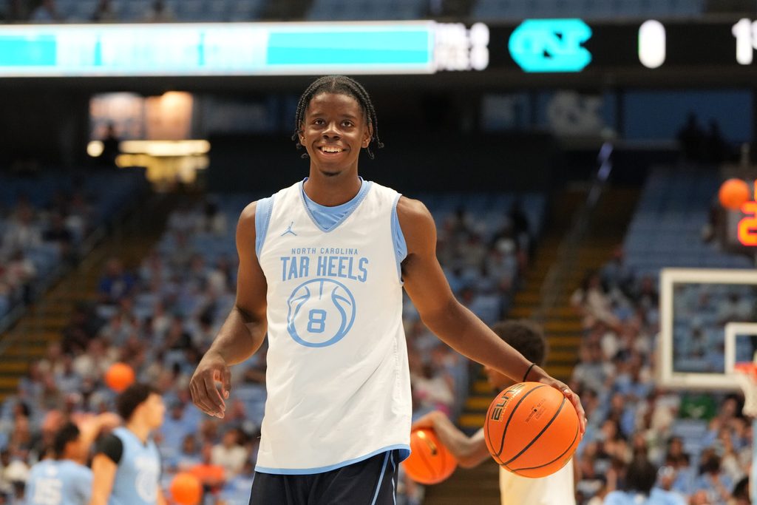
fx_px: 2145
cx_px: 378
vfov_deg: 13.4
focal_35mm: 102
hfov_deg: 20.0
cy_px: 252
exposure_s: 1/1600
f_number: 2.8
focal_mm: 102
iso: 4000
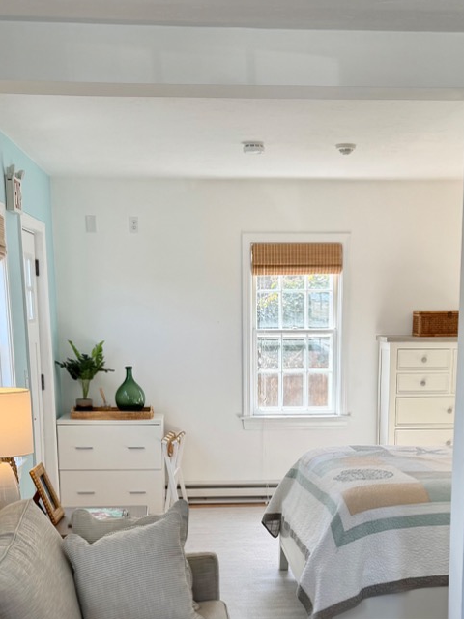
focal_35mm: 54
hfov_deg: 27.0
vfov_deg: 34.5
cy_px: 495
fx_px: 965
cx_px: 262
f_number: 1.78
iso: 64
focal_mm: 6.76
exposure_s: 1/244
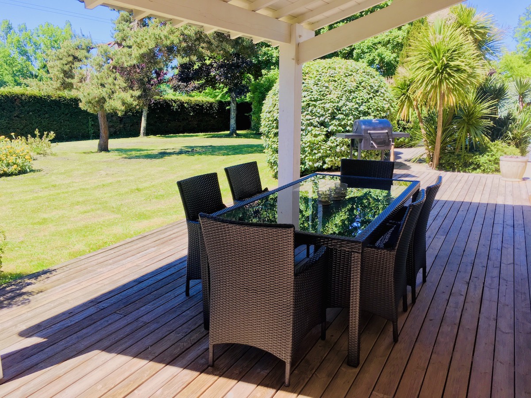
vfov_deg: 48.2
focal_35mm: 29
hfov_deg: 61.7
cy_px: 199
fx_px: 445
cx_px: 266
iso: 25
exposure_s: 1/242
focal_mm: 4.15
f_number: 2.2
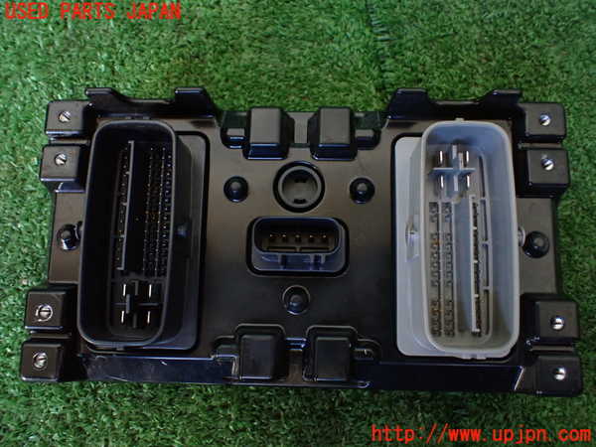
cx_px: 298
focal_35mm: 30
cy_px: 224
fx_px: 517
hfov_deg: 60.0
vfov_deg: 46.8
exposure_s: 1/100
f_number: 2.3
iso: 800
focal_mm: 5.4
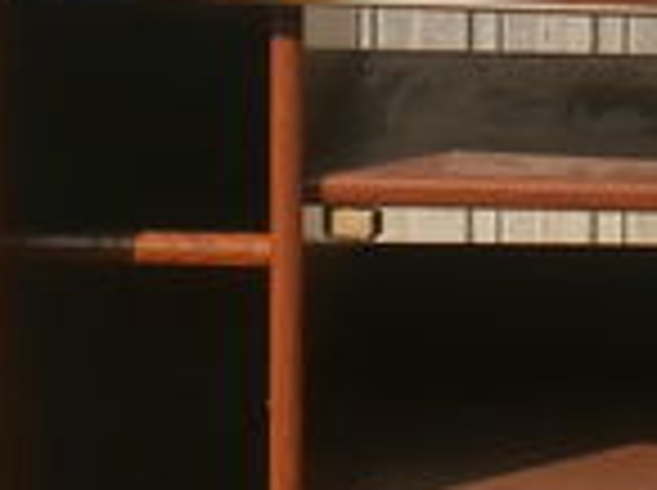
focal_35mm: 412
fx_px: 7807
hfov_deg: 4.8
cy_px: -144
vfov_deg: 3.6
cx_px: 729
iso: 100
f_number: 3.9
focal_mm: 10.7
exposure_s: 1/800
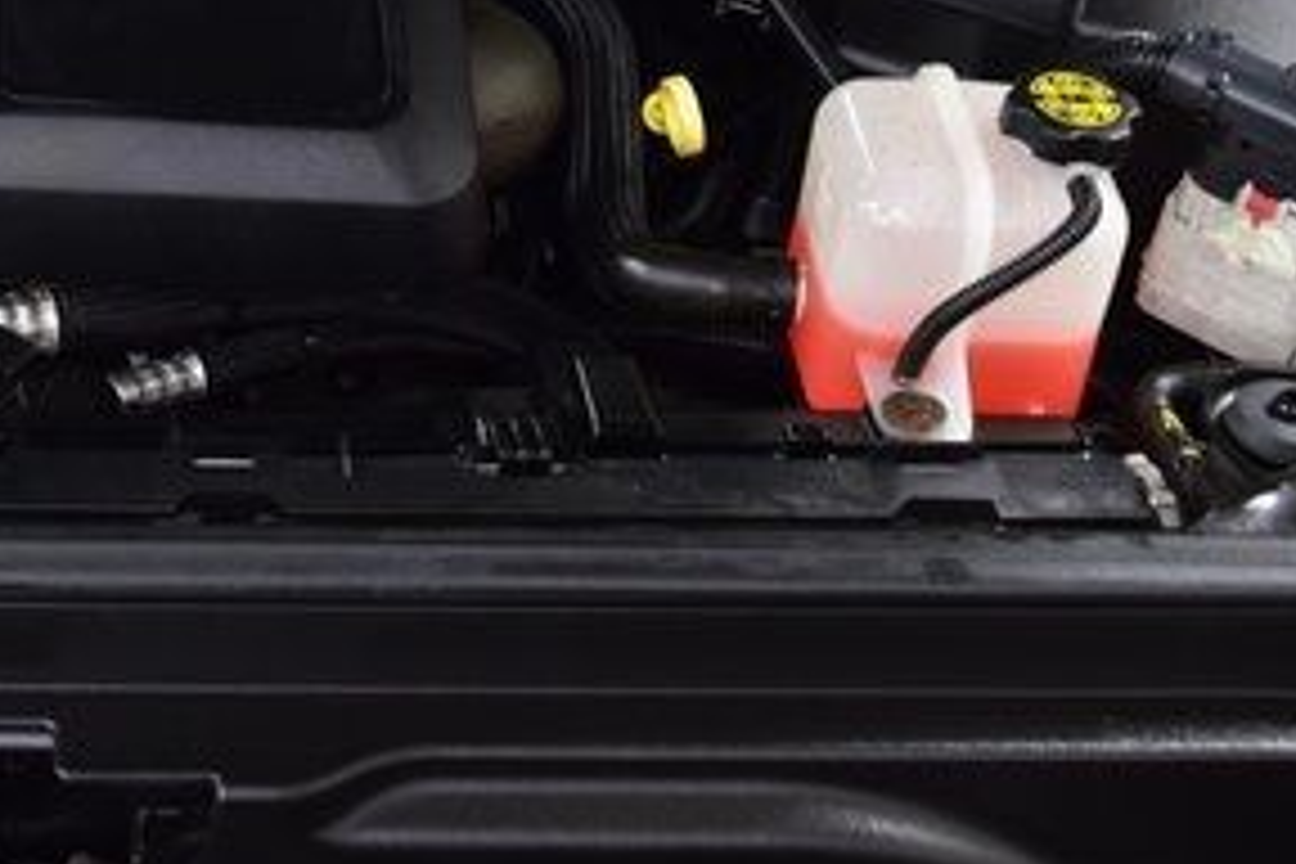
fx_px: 2880
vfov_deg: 16.6
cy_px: -61
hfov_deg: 24.4
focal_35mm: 80
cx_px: 54
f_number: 5.6
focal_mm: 24
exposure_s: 1/15
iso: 1600
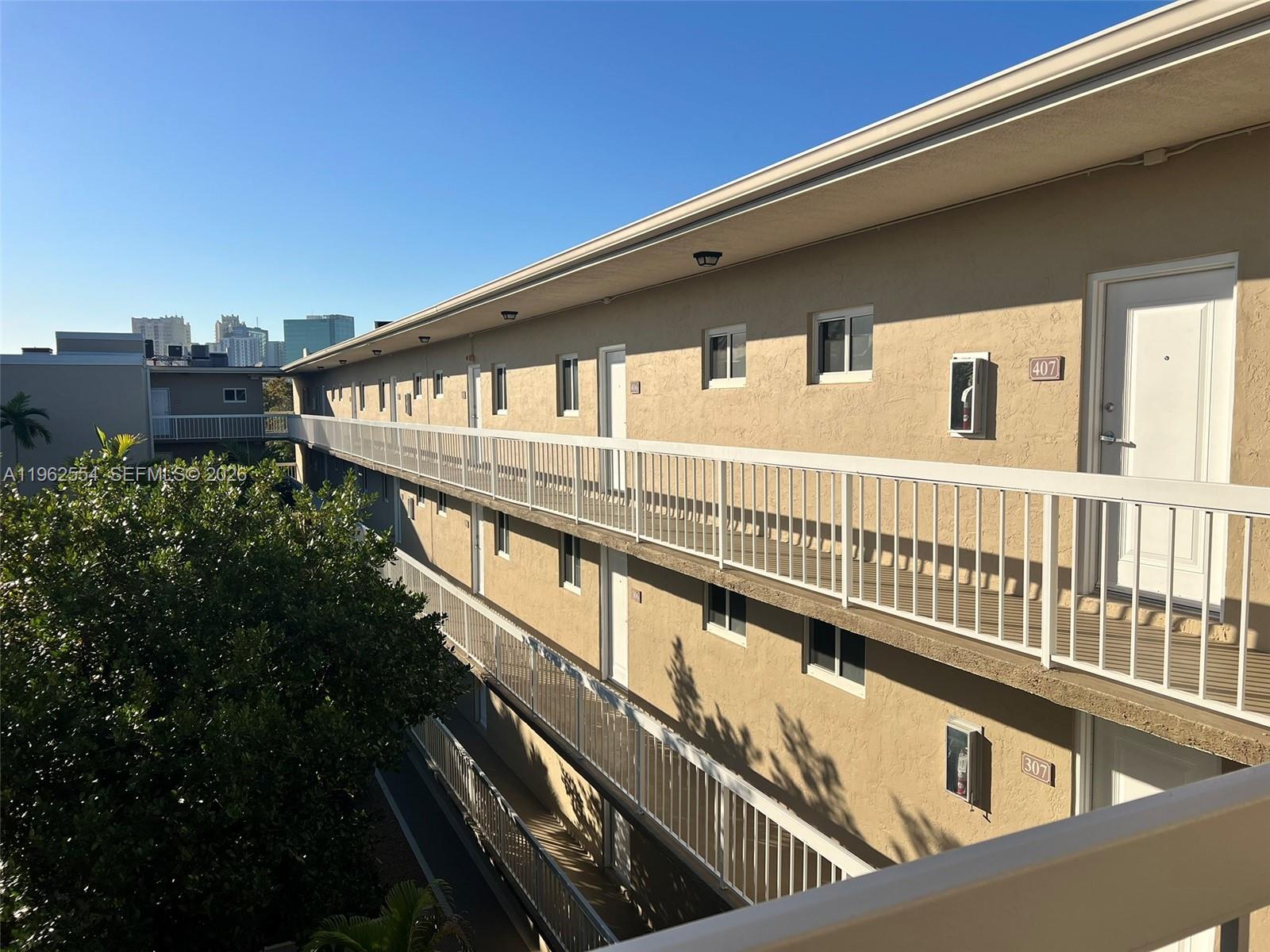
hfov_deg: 67.3
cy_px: 476
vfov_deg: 53.1
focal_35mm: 26
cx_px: 635
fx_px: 954
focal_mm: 5.7
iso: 50
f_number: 1.5
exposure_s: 1/5882
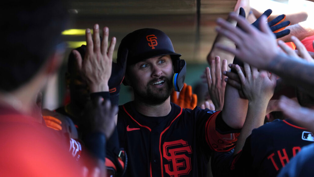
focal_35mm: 408
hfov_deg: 5.3
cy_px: 78
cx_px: 157
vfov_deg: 3.0
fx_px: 3397
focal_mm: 388
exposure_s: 1/500
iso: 1000
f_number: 6.3
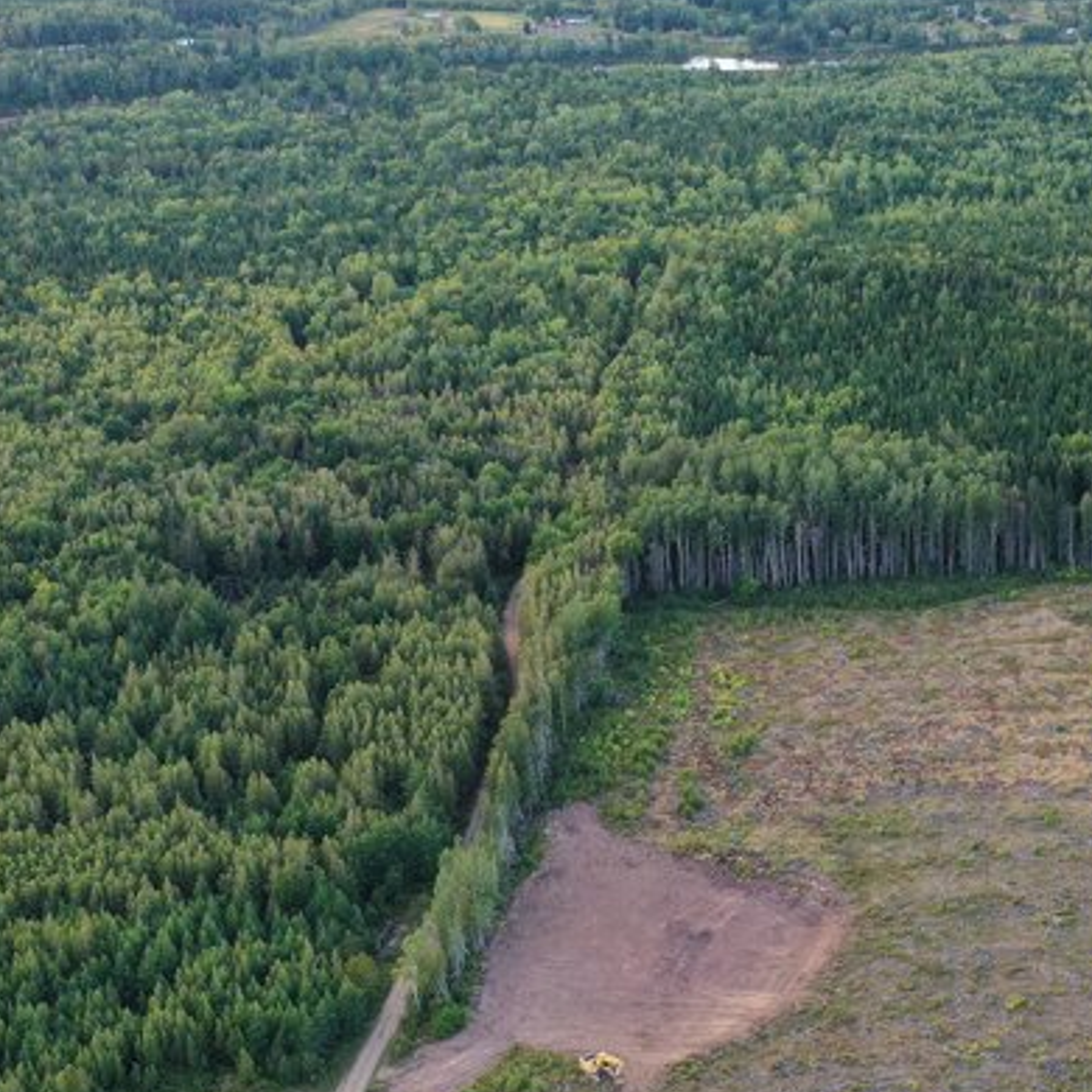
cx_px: 966
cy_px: 584
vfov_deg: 28.2
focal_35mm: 61
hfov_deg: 27.2
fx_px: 2177
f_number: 3.5
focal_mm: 10.26
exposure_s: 1/80
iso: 100
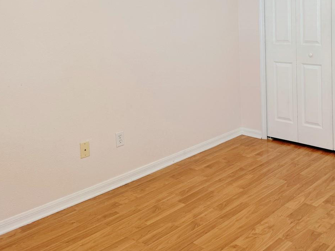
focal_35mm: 41
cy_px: 45
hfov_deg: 44.1
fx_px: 397
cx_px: 256
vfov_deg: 33.9
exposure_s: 1/120
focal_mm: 6.76
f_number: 1.78
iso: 100
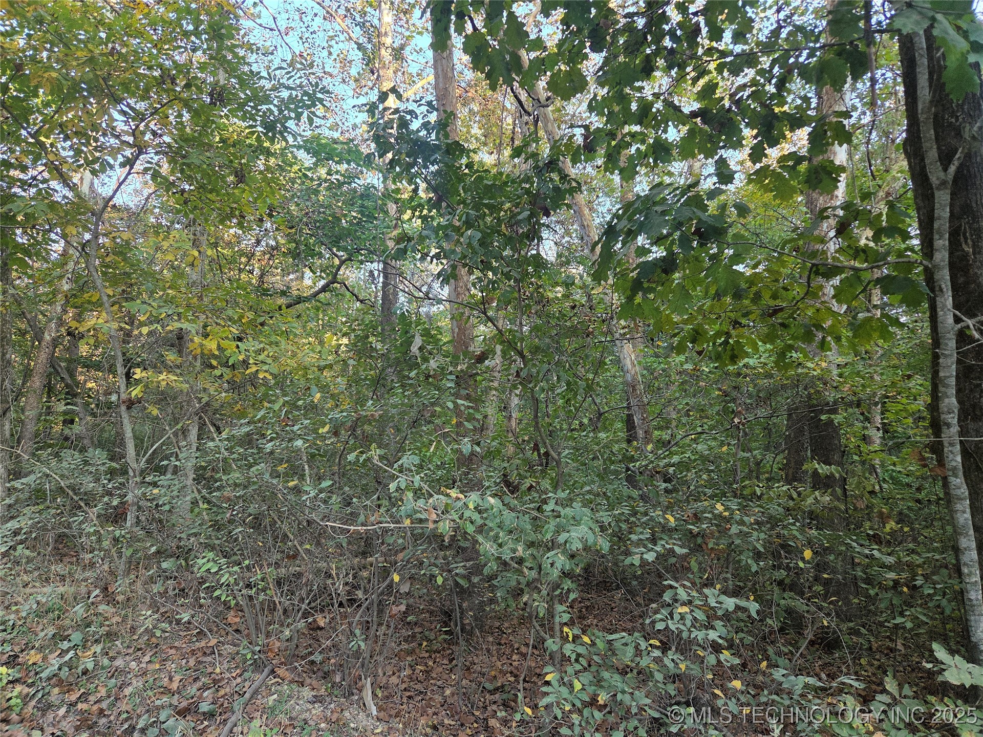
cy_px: 368
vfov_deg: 58.9
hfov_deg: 73.9
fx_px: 653
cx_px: 492
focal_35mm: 23
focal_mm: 5.4
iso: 100
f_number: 1.8
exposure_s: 1/180
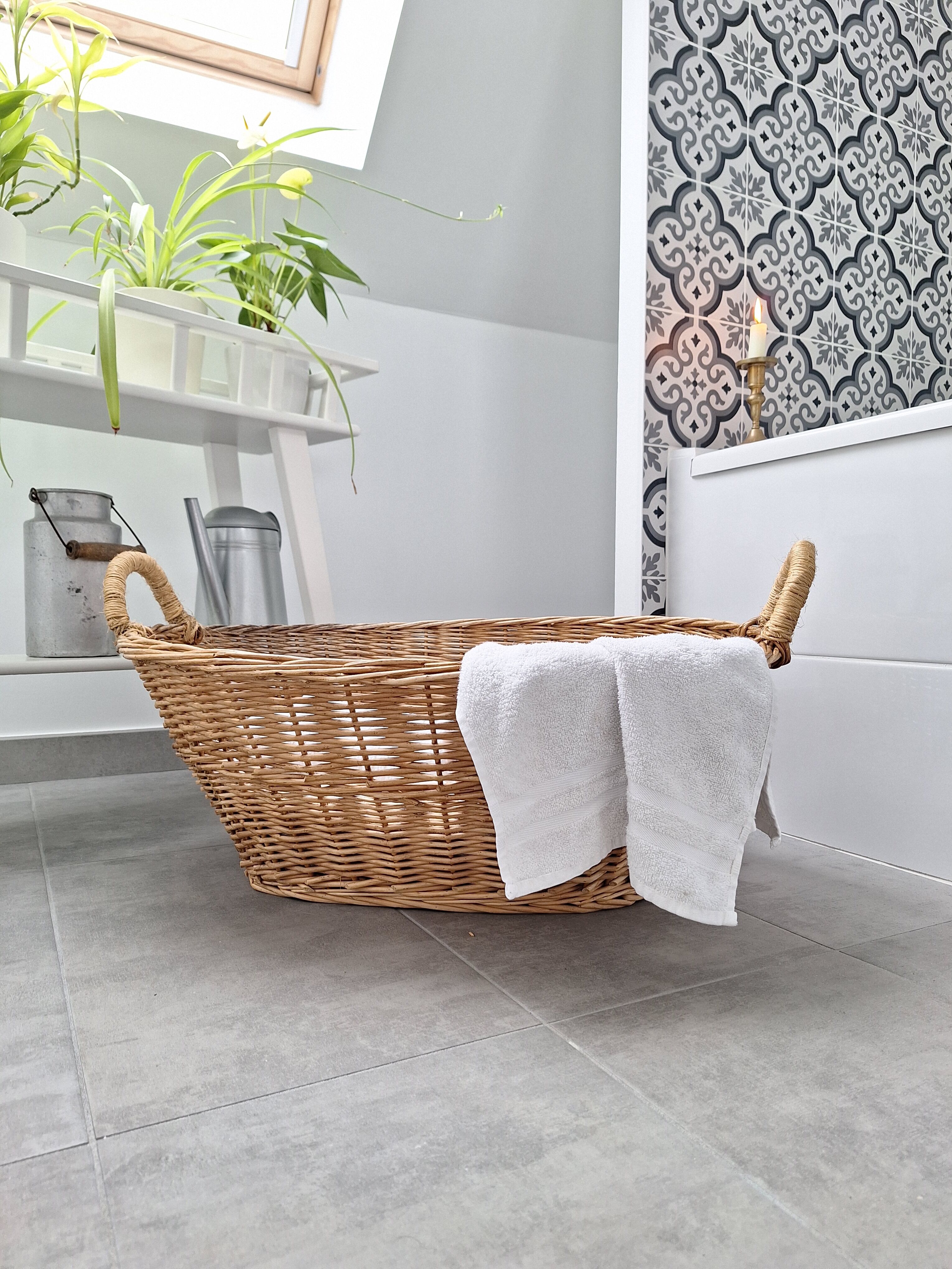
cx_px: 476
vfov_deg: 73.9
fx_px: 843
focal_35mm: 23
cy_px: 634
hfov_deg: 58.9
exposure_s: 1/50
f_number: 1.8
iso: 40
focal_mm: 5.54
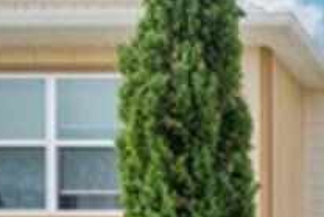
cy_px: 389
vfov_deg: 14.1
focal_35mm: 86
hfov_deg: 16.7
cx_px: 674
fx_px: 775
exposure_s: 1/1000
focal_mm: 14
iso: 400
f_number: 8
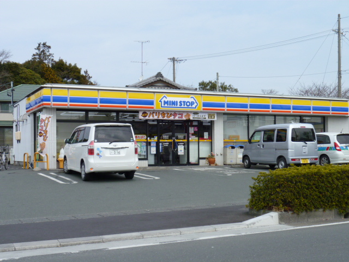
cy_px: 131
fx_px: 514
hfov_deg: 37.5
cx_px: 174
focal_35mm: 51
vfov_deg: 28.6
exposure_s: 1/500
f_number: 5
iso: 100
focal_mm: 9.1
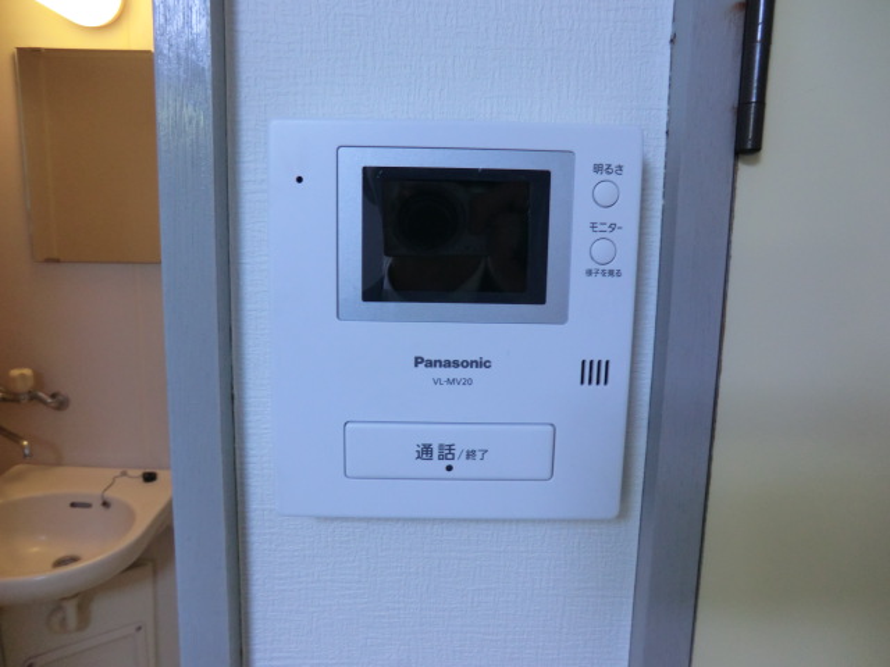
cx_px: 445
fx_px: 617
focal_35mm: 24
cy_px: 334
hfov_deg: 71.6
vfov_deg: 56.8
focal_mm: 4.3
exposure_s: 1/60
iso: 200
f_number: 3.2
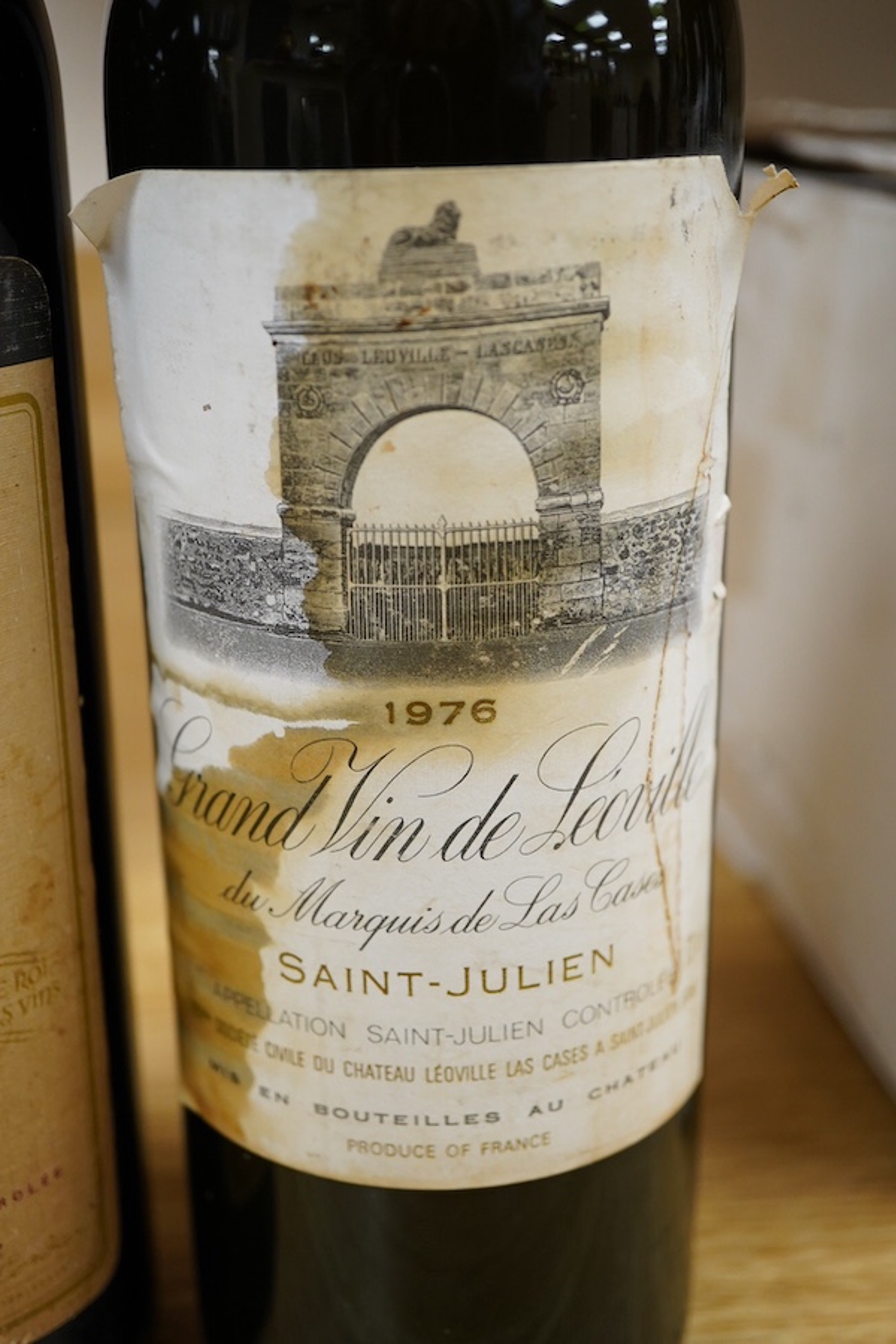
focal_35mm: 45
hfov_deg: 29.9
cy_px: 672
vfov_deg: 43.6
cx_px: 448
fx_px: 1680
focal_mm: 30
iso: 1250
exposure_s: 1/125
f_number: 6.3
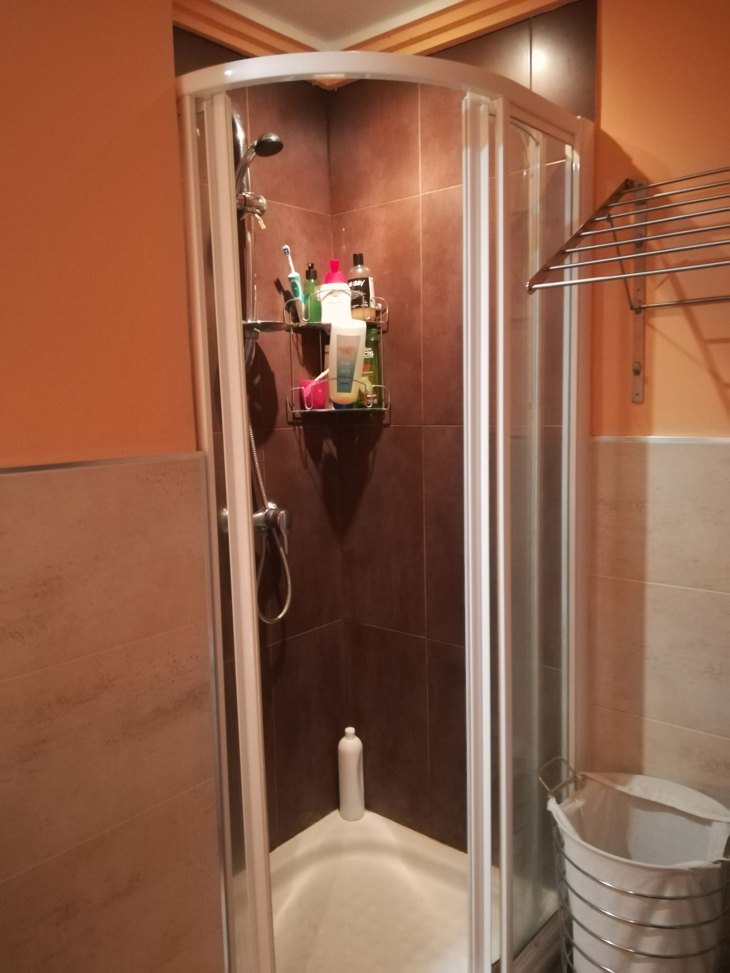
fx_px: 731
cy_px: 486
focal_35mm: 26
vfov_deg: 67.3
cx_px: 365
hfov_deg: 53.1
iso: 1000
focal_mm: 3.83
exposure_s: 1/14.3
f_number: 2.2
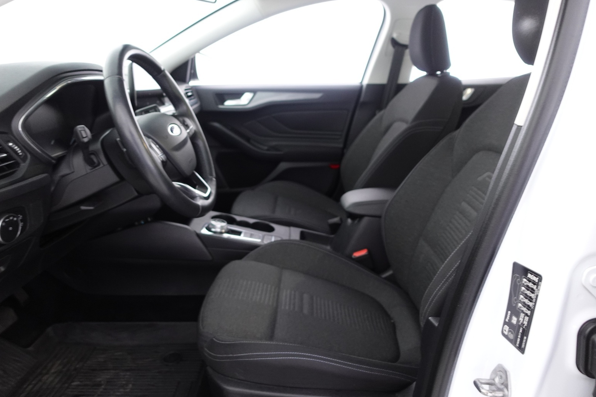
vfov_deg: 51.3
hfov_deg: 71.5
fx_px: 414
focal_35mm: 25
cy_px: 200
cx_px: 300
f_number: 1.8
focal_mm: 9.4
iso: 800
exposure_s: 1/20
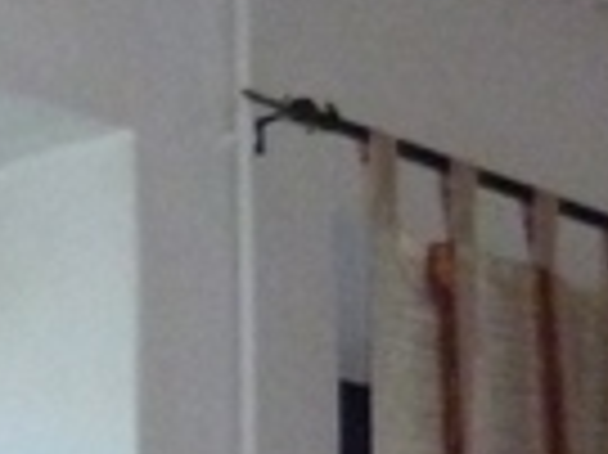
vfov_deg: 7.2
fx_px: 3369
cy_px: 1110
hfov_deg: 10.0
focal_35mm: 192
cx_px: -288
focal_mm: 4.3
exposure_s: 1/60
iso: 400
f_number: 2.5
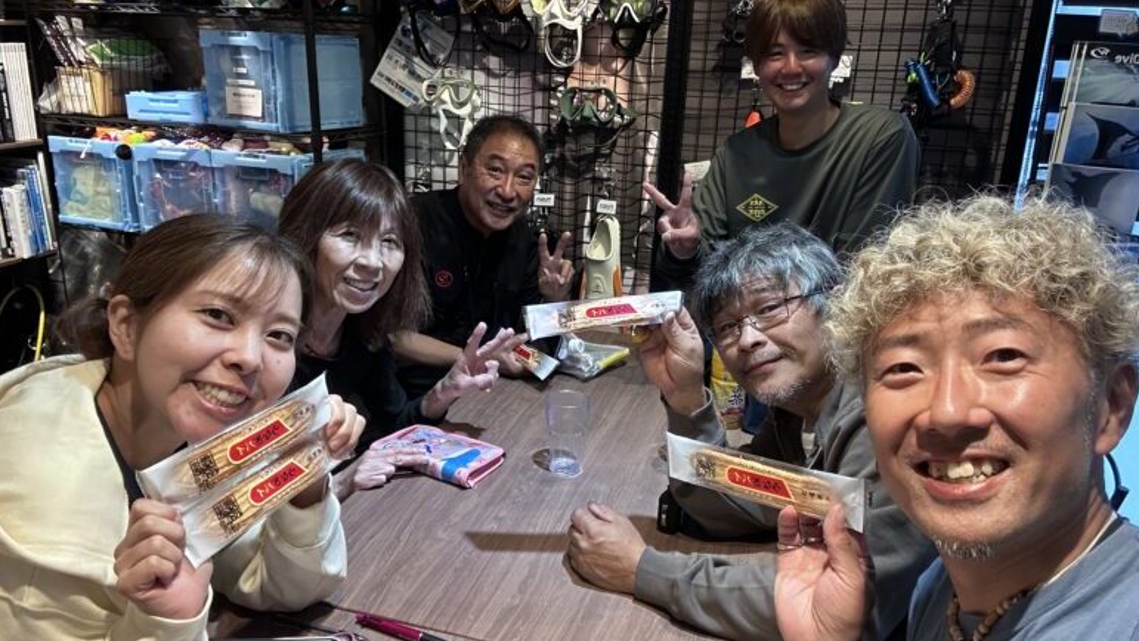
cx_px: 561
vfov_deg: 44.4
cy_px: 316
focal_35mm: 26
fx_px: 785
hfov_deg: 71.9
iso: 160
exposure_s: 1/60
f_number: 1.9
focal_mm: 2.69
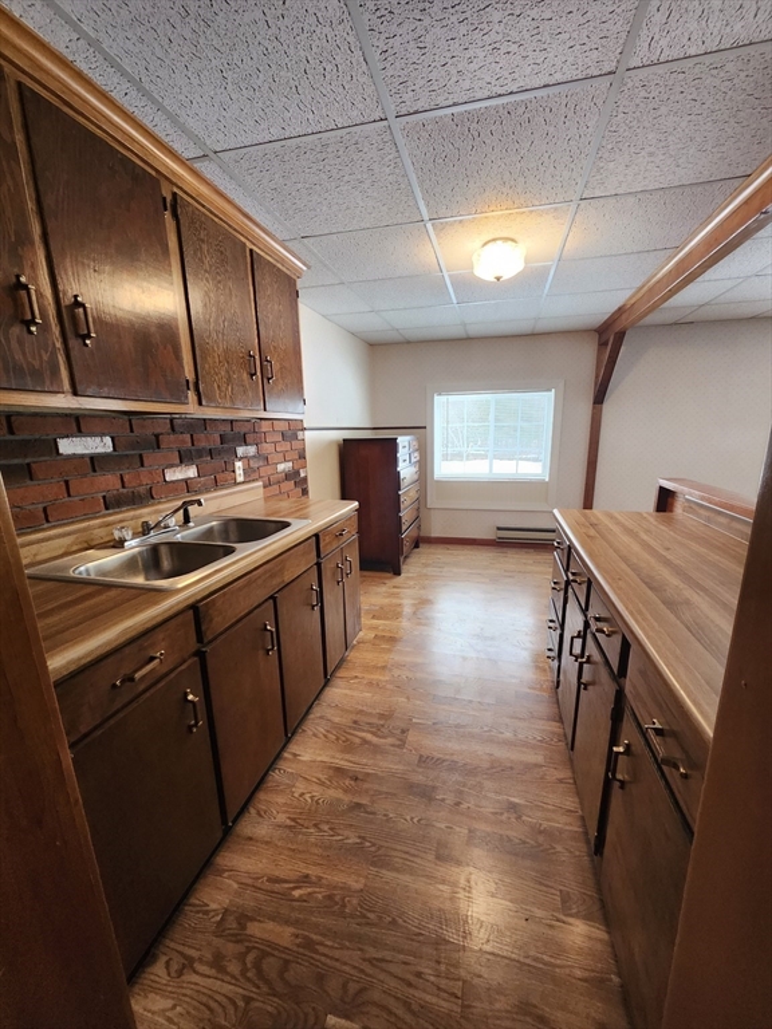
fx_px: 387
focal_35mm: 13
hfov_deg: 89.9
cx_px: 386
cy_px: 514
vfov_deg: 106.2
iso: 320
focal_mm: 1.74
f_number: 2.2
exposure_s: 1/60
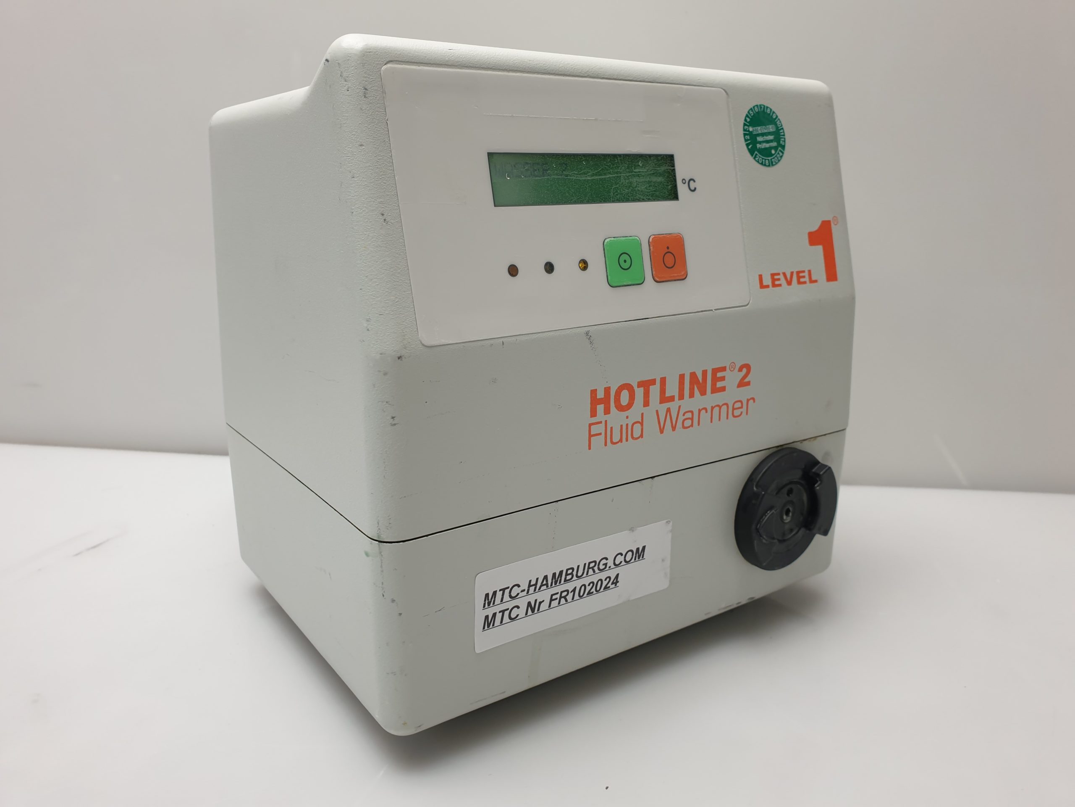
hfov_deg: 67.3
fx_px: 807
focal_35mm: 26
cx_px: 538
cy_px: 404
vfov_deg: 53.1
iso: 80
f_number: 2.4
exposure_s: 1/100
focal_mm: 4.3
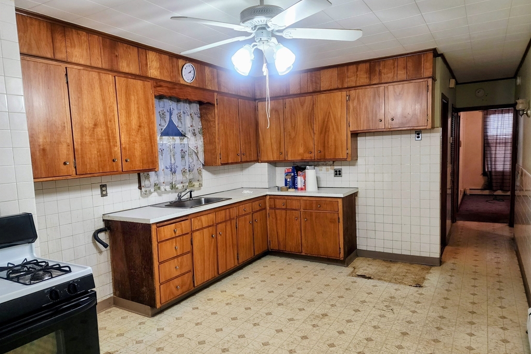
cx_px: 265
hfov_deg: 73.8
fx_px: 354
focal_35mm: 24
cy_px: 186
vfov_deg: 53.1
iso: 320
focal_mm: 6.4
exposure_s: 1/120
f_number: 1.8
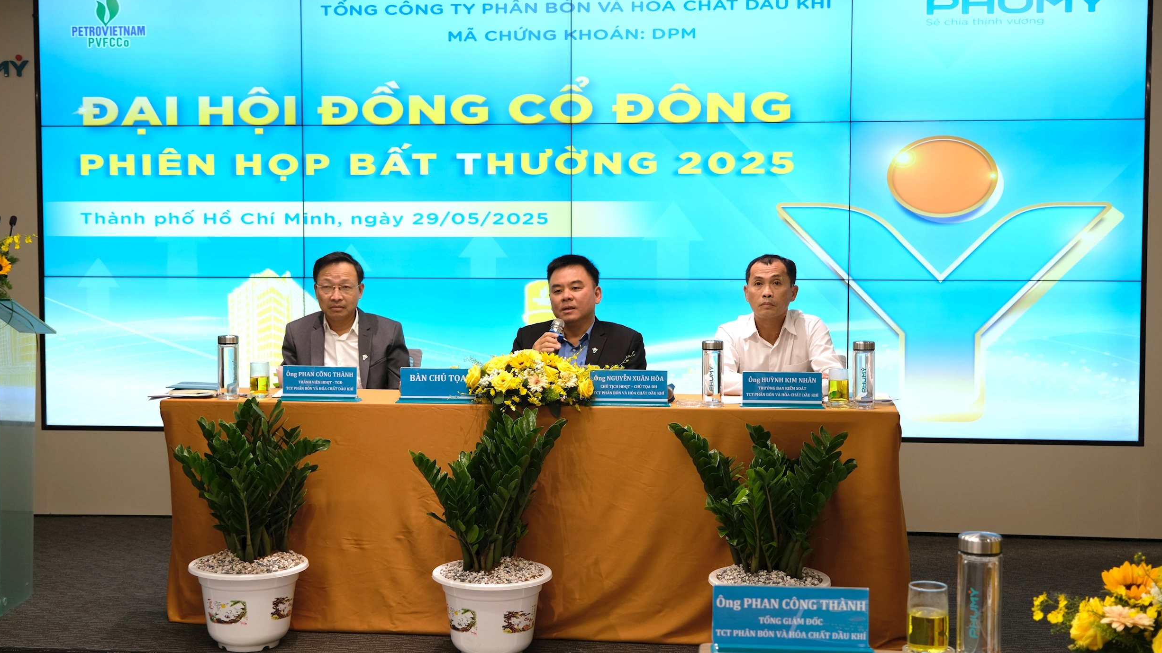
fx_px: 1448
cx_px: 572
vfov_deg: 25.4
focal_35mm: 47
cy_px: 306
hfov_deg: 43.7
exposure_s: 1/42
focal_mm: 29.2
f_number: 4
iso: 250
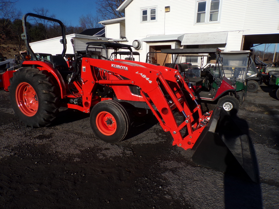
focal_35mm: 24
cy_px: 104
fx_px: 193
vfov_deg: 56.8
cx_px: 140
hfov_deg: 71.6
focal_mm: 4.3
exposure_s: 1/750
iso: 80
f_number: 5.8
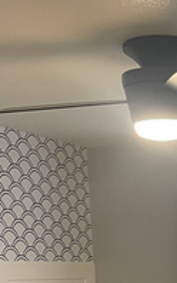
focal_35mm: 107
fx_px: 825
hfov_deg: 11.7
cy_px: 356
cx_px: 268
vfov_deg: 18.3
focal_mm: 4.2
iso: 125
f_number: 1.6
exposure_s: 1/60
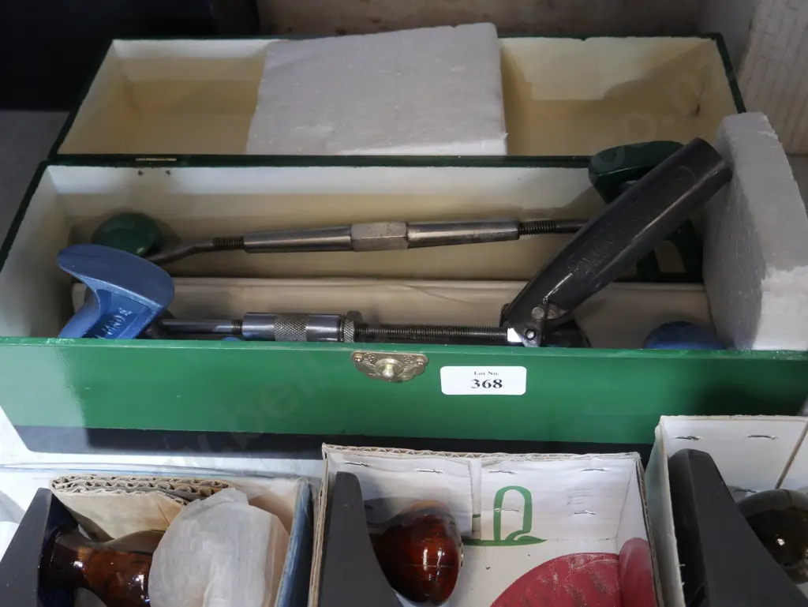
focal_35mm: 40
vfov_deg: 36.0
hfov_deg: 46.8
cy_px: 304
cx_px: 404
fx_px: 934
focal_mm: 20
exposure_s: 1/60
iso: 1600
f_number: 4.4
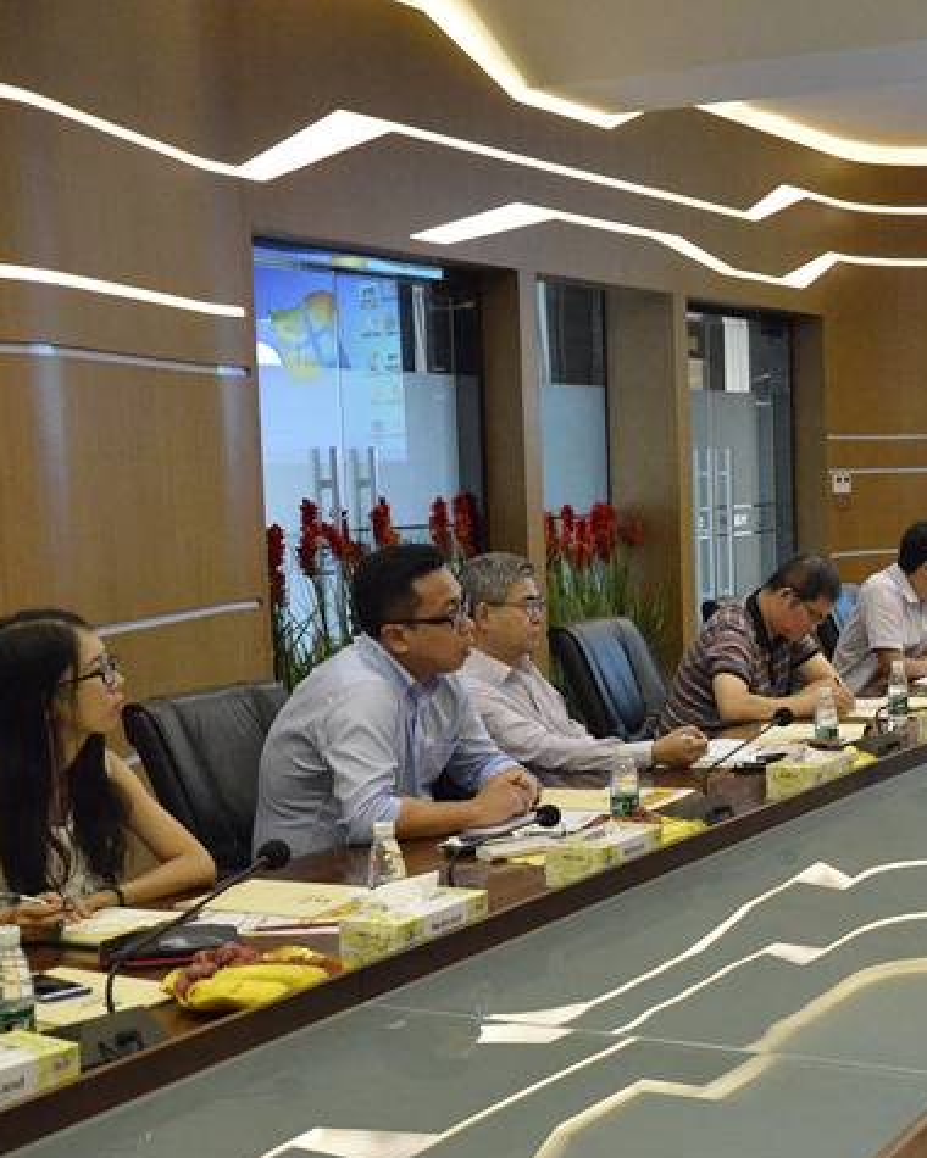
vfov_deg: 36.0
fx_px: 1783
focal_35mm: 52
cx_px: 839
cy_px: 642
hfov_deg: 28.0
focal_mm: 22
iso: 6400
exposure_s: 1/100
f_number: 5.6
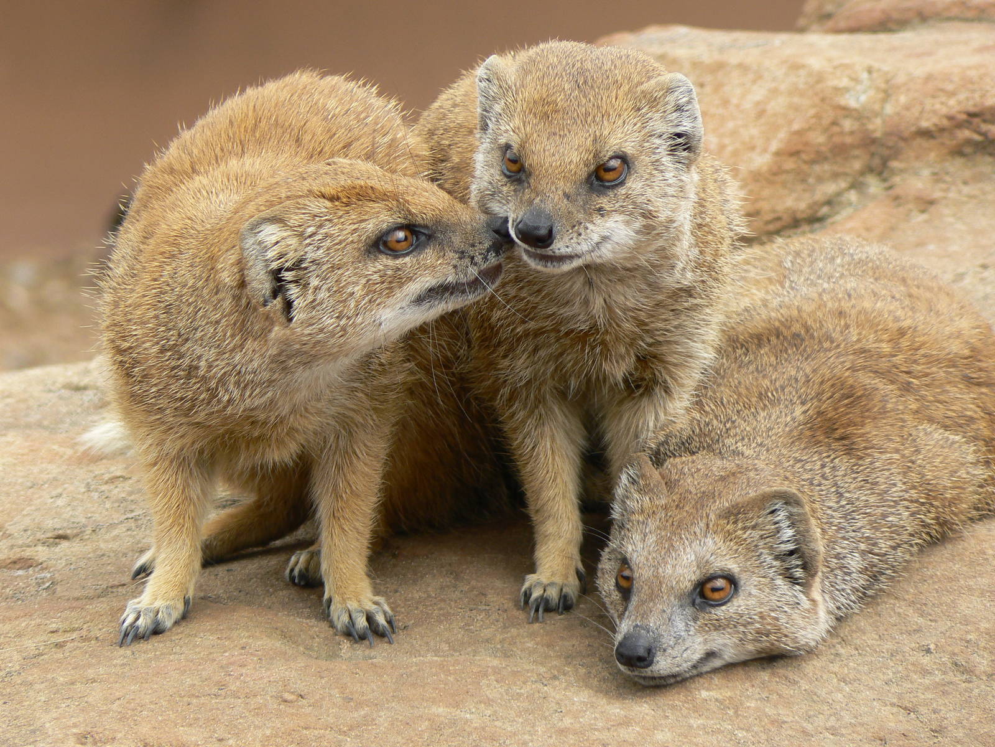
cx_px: 498
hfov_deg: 4.6
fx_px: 12417
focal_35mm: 432
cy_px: 374
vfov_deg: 3.4
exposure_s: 1/200
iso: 80
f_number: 5.6
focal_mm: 72
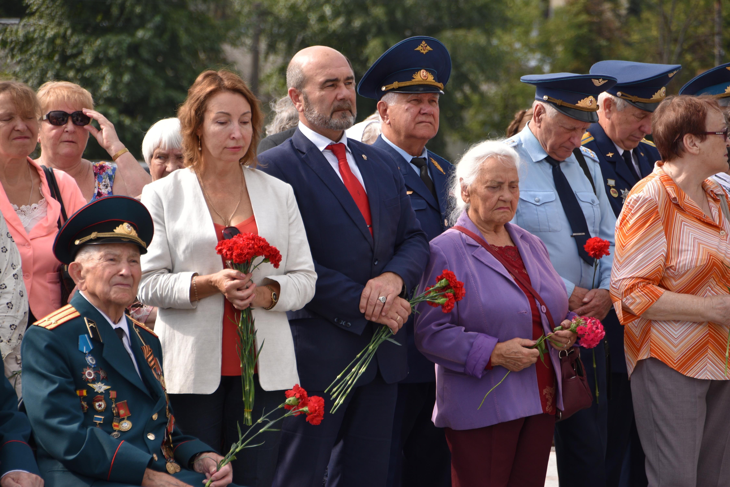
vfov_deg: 6.1
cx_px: 365
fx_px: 4563
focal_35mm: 225
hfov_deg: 9.1
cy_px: 244
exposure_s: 1/500
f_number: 6.3
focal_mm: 150
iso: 200
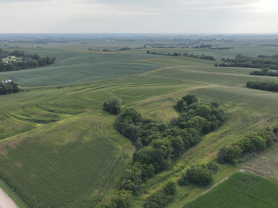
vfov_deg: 38.2
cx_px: 142
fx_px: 297
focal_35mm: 37
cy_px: 138
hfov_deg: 50.2
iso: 210
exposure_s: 1/60
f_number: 2.8
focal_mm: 12.29
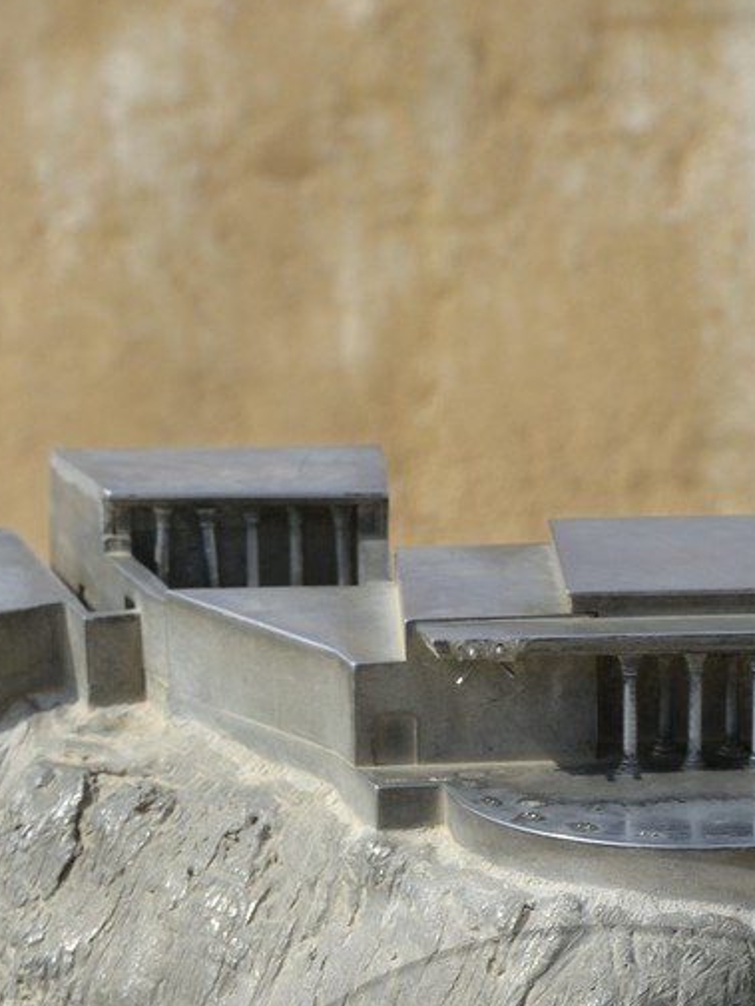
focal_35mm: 201
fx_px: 5843
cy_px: 1476
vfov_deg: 9.6
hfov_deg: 7.4
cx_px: 617
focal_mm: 66
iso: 100
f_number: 10
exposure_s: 1/250
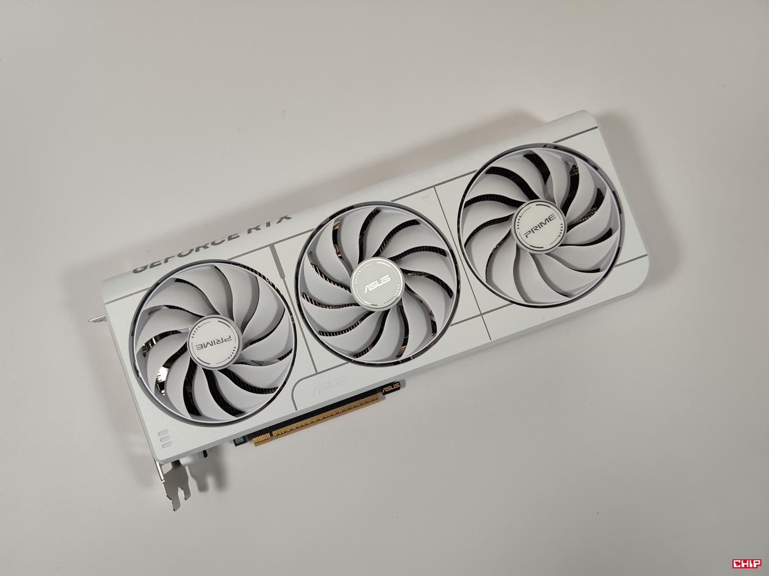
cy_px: 288
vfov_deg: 54.9
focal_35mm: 25
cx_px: 384
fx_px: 555
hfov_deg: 69.4
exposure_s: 1/113
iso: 50
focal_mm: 6.78
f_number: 1.85
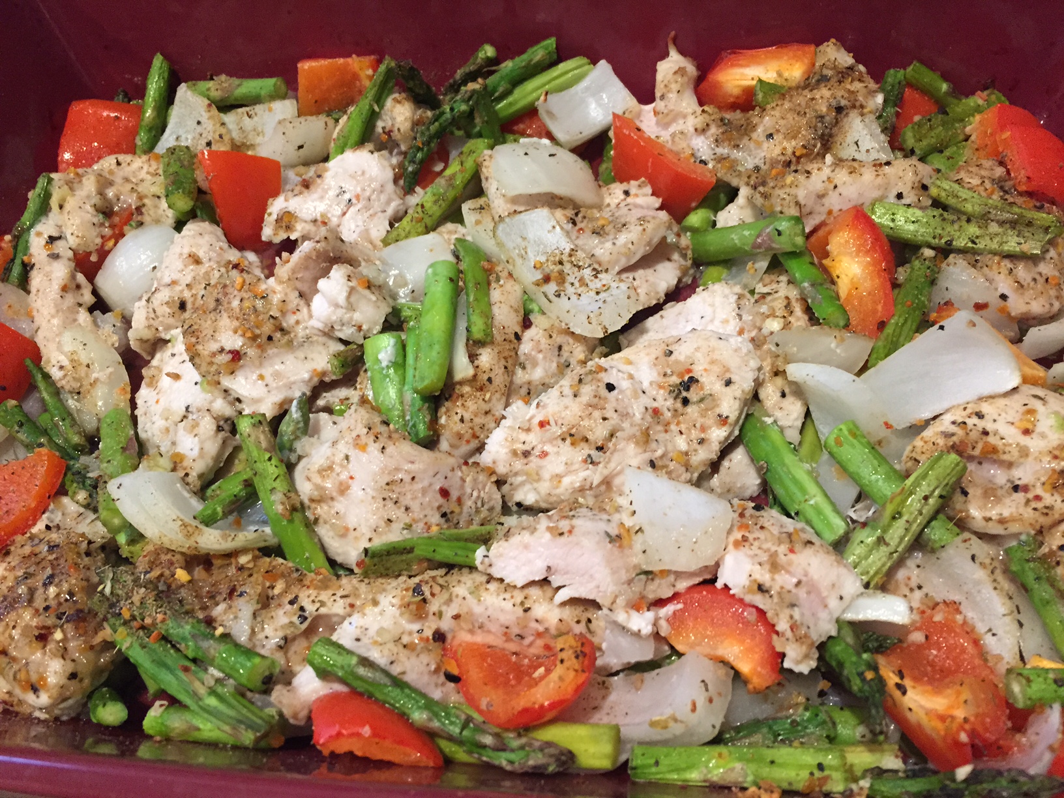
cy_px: 399
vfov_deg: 48.2
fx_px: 891
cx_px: 532
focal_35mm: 29
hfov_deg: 61.7
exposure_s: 1/30
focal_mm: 4.15
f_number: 2.2
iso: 160
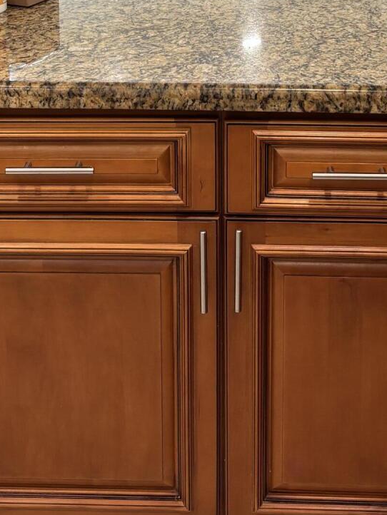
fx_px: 1073
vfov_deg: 25.5
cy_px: -20
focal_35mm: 72
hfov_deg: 20.5
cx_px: 187
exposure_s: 1/60
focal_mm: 5.96
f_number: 1.6
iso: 100
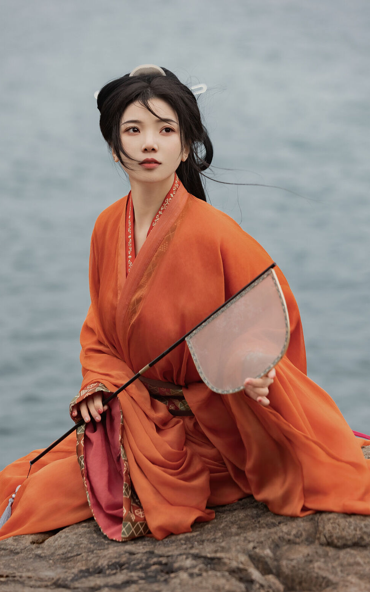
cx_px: 182
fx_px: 1823
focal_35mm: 113
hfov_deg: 11.6
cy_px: 298
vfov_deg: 18.4
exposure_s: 1/320
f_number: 3.5
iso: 100
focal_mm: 110
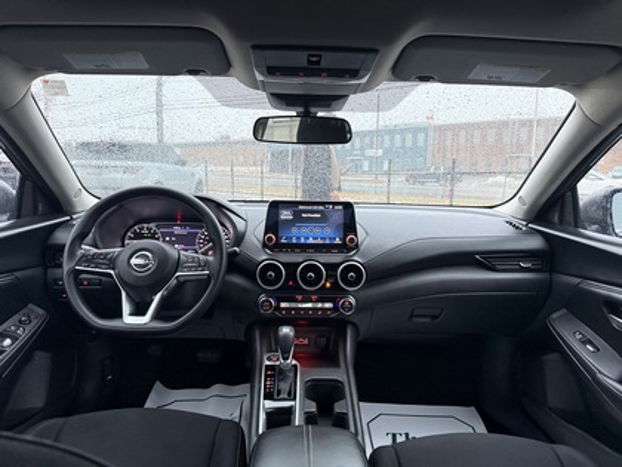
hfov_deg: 71.6
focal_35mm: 24
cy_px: 234
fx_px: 431
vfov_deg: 56.8
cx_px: 311
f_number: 1.78
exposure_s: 1/48
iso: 800
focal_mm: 6.76
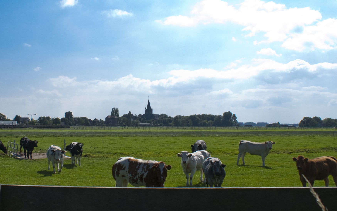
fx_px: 386
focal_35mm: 42
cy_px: 115
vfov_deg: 30.5
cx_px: 131
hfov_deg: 46.9
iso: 100
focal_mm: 20
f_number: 10
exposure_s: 1/250
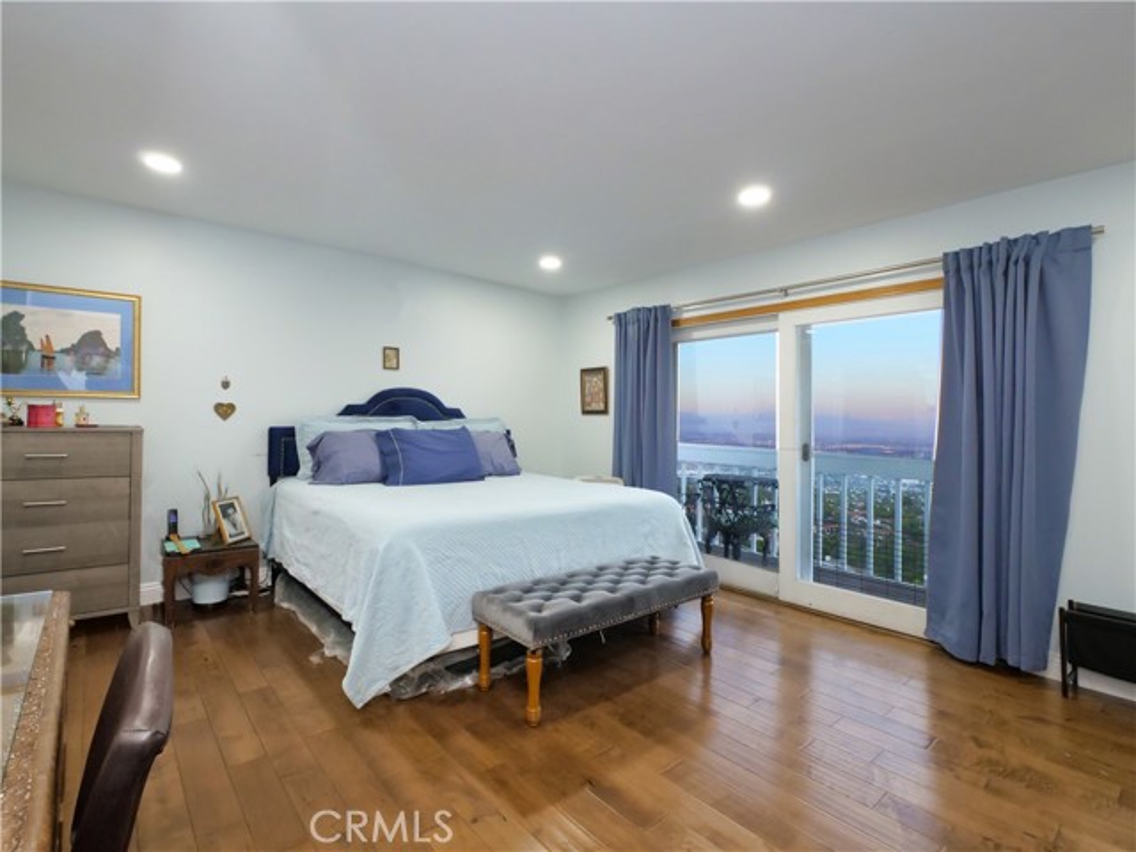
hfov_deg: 94.5
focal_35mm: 16
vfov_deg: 78.1
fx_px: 525
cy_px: 426
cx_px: 568
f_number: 5.6
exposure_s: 1/80
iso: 2500
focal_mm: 8
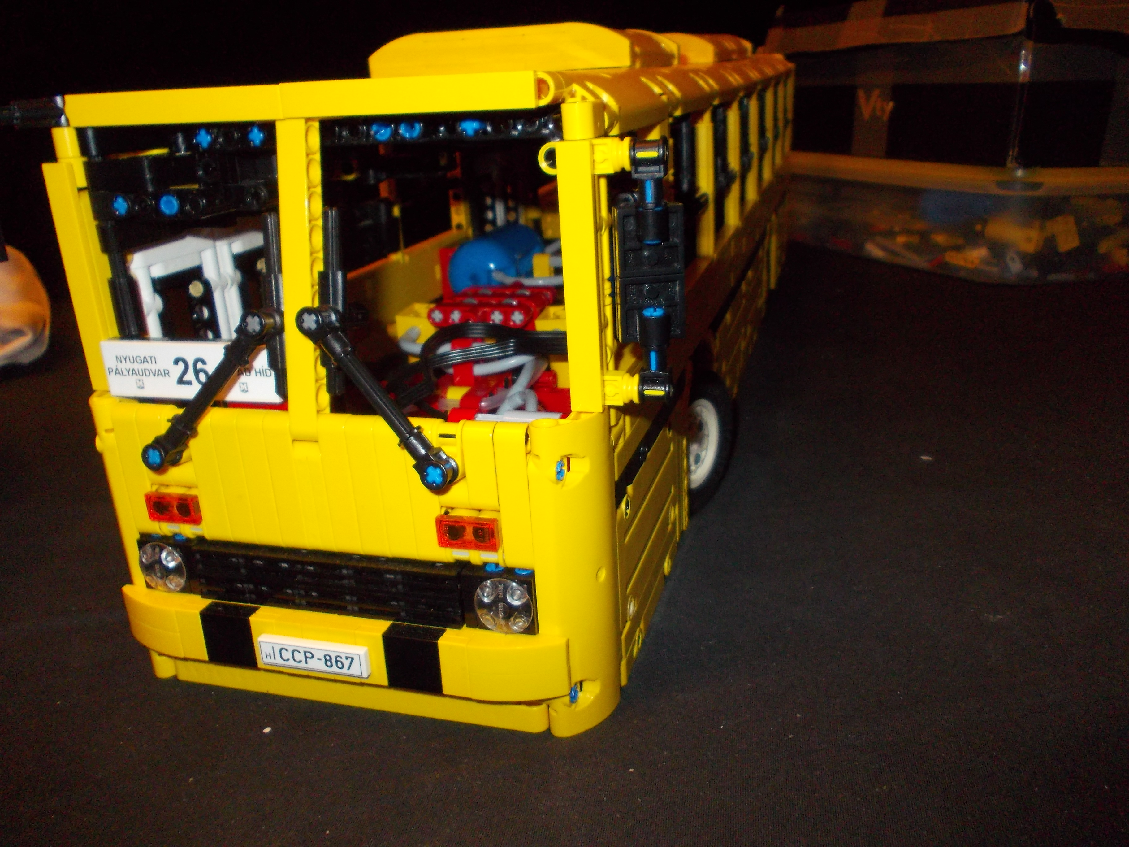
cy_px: 424
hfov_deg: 63.4
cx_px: 564
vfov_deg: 49.7
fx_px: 913
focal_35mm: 28
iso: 200
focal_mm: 4
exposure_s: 1/25
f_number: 2.7
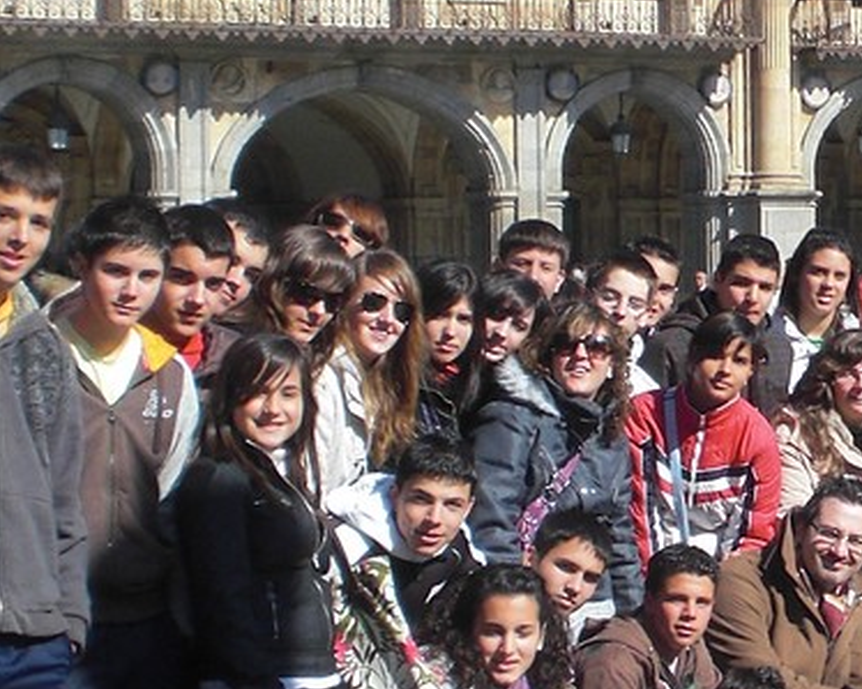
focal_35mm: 127
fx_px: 3239
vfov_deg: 12.1
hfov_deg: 14.0
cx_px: 1360
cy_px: 270
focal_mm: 6.3
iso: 64
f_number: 5.6
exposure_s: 1/320
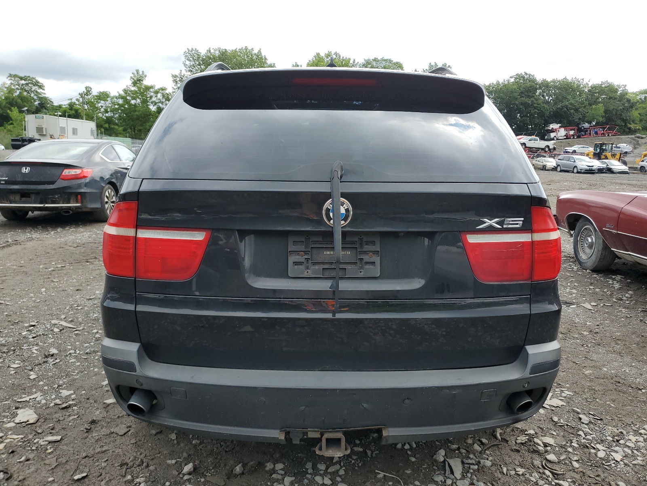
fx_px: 486
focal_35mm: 26
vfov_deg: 53.1
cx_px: 324
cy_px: 243
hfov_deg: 67.3
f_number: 1.5
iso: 50
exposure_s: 1/1429
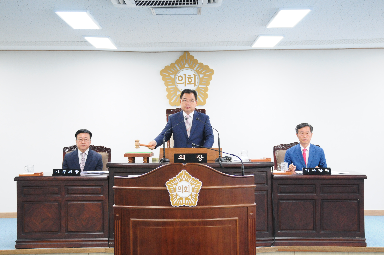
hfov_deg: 28.1
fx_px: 767
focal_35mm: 72
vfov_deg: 18.9
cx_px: 192
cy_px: 128
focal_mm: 48
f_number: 4.2
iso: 1600
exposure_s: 1/80
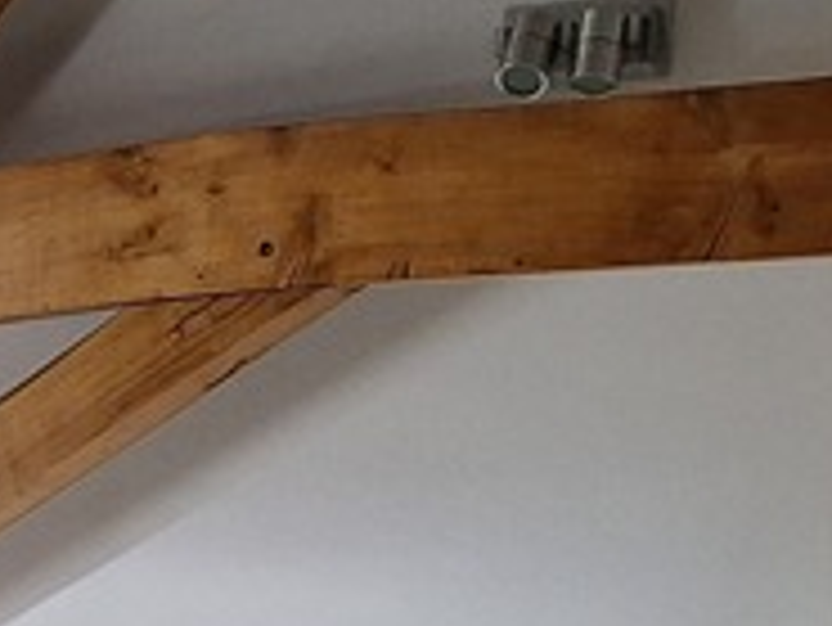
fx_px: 3054
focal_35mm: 127
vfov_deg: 10.5
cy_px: 1365
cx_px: -382
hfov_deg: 14.5
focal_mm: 5.54
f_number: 1.8
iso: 125
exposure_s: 1/50
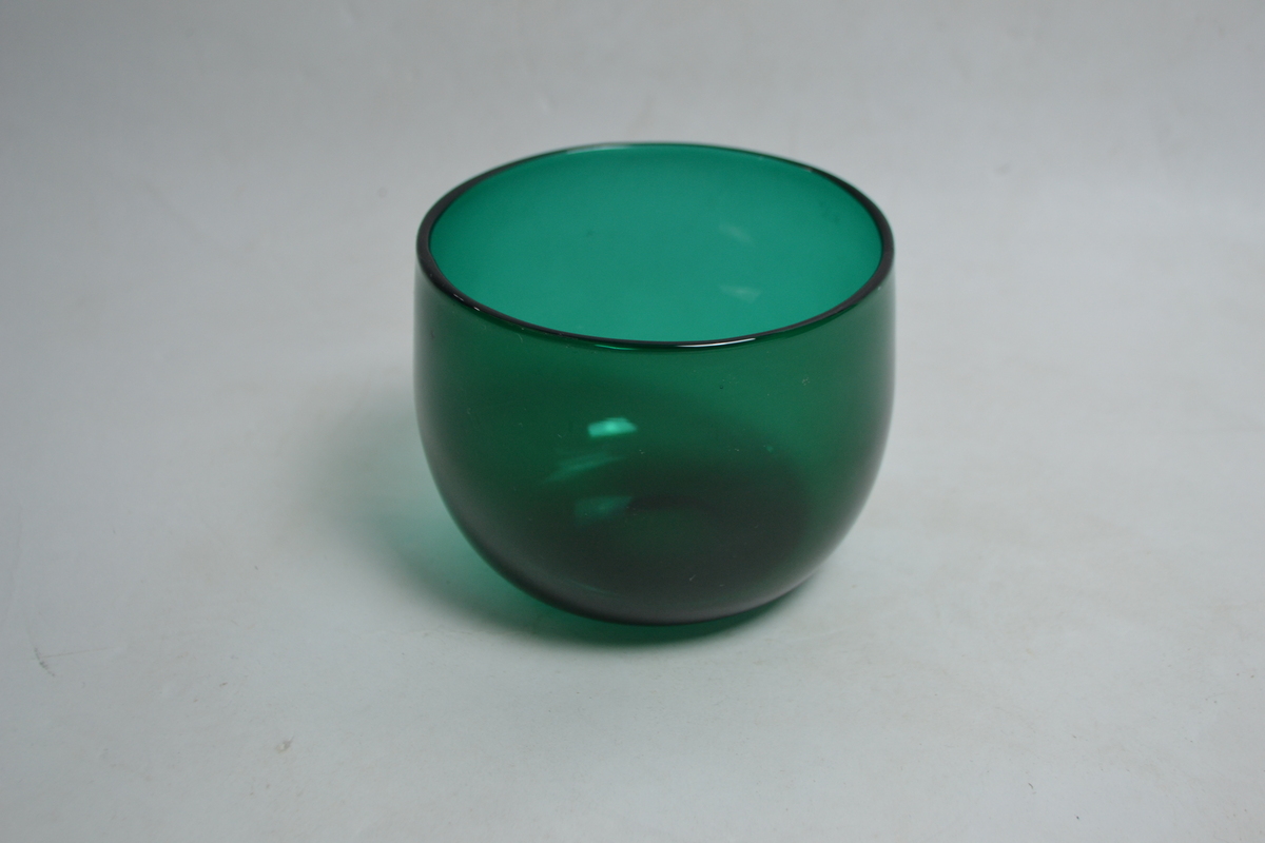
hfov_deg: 41.1
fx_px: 1687
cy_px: 422
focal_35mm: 48
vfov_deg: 28.1
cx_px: 632
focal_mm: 32
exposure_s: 1/25
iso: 400
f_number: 4.8
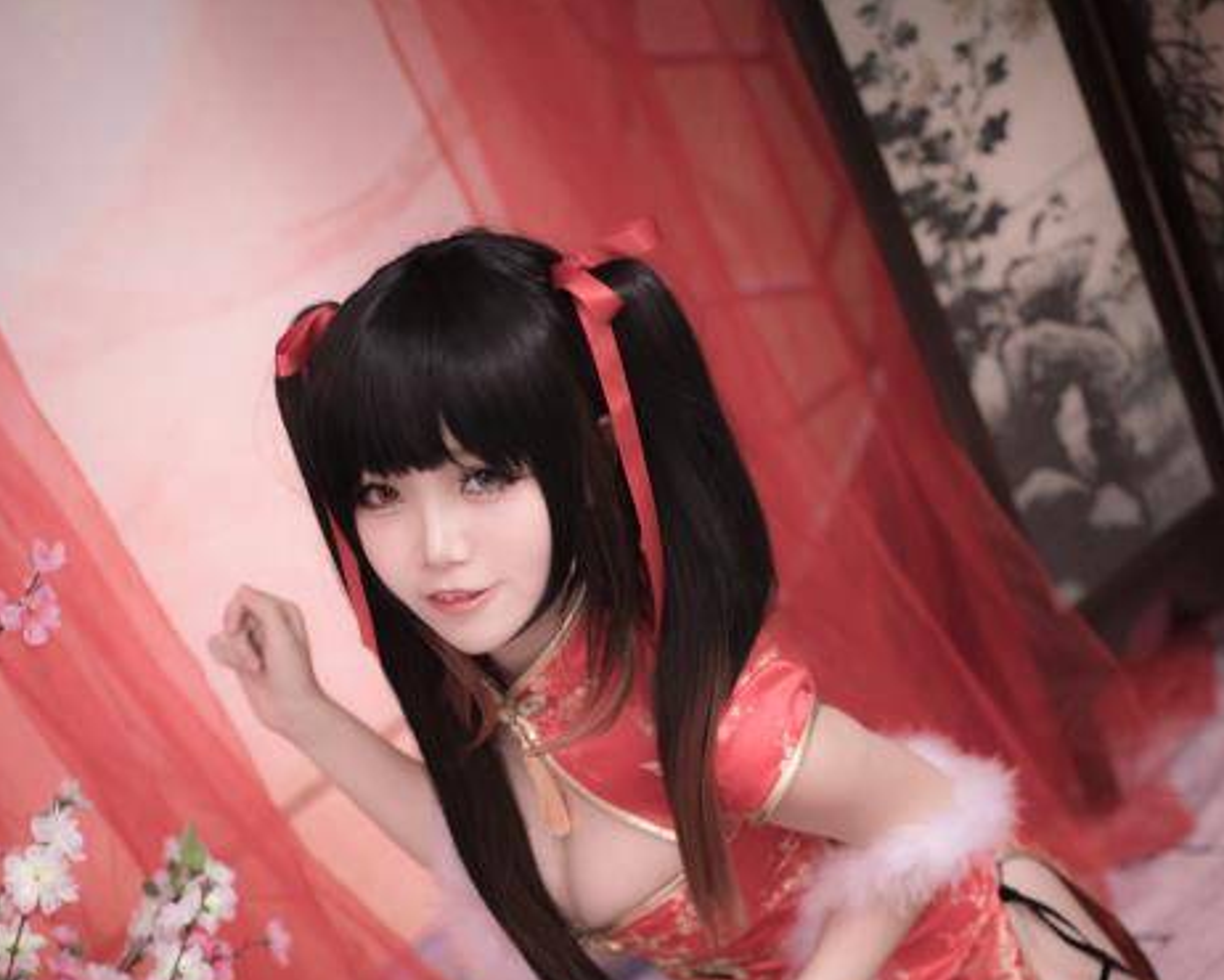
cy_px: 789
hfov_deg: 29.6
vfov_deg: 23.5
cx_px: 660
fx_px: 2319
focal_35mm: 64
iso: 125
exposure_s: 1/160
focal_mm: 35
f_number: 2
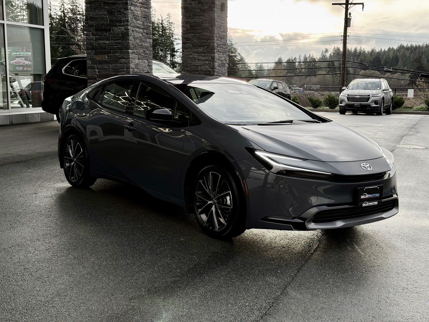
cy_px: 161
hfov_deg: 39.7
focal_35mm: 48
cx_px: 214
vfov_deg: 30.3
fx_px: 595
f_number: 1.78
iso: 64
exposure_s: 1/561
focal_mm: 6.76
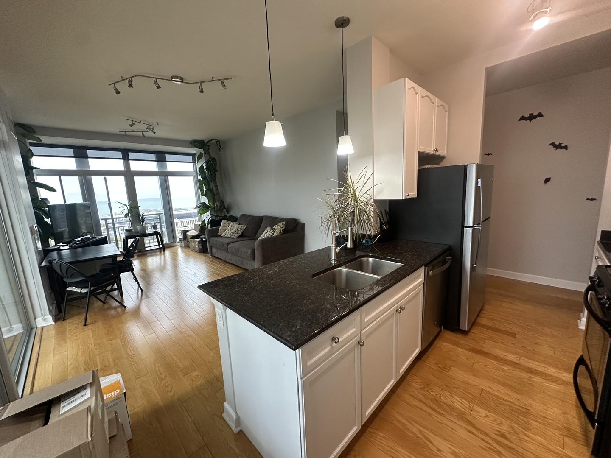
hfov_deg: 102.1
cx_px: 306
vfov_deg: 85.7
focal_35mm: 14
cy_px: 229
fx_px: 247
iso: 200
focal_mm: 2.22
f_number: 2.2
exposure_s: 1/120
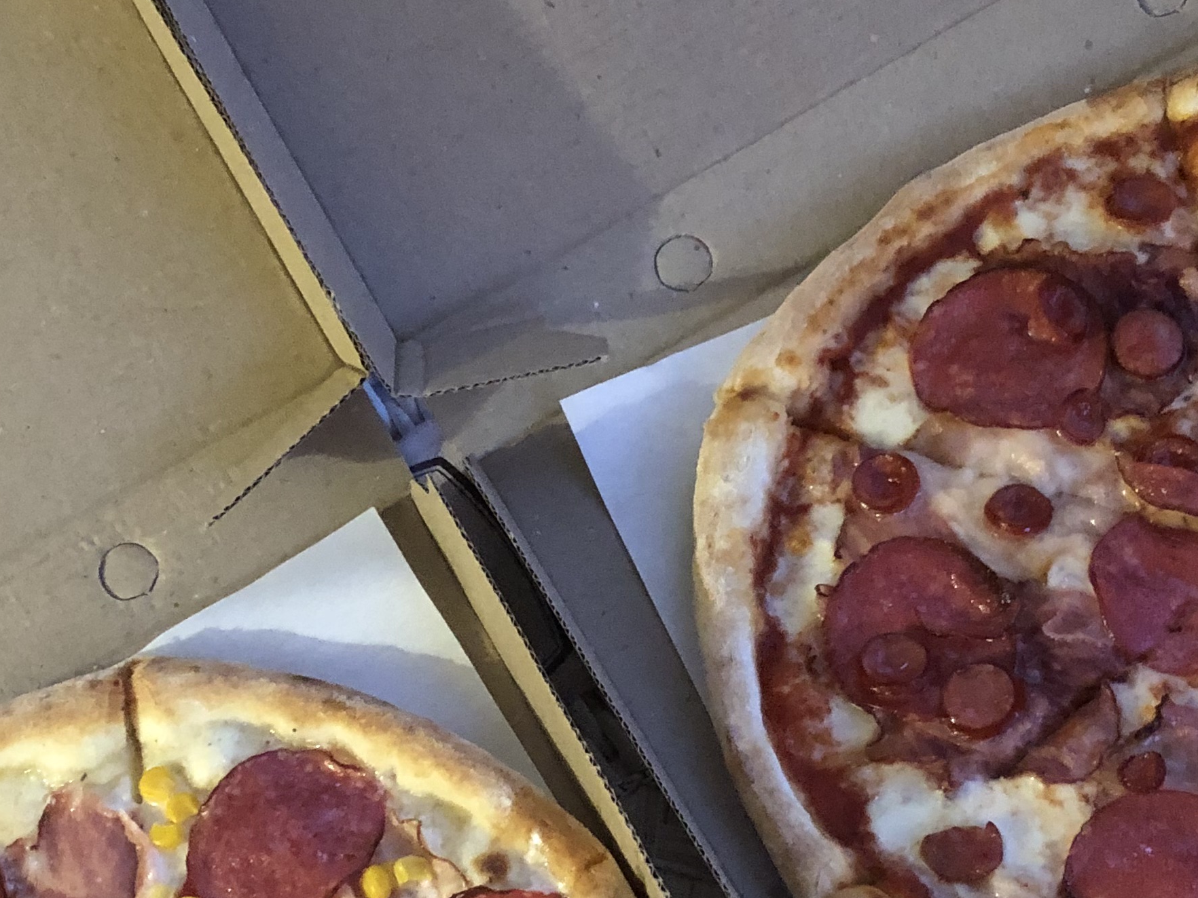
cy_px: 540
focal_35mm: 64
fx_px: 2215
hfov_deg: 30.3
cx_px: 575
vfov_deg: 22.9
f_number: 1.8
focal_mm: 4
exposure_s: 1/4
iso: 100
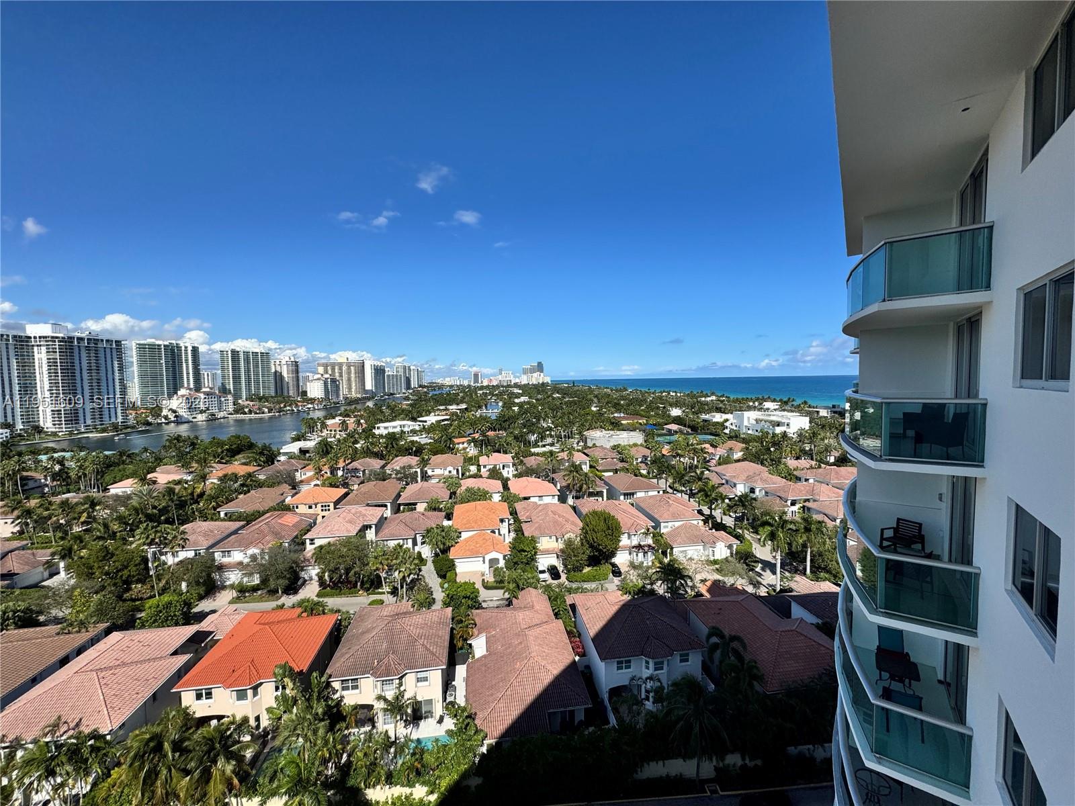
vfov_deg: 85.7
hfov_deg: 102.1
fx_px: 435
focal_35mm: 14
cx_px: 538
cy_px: 403
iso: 50
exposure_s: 1/3390
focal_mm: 2.22
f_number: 2.2
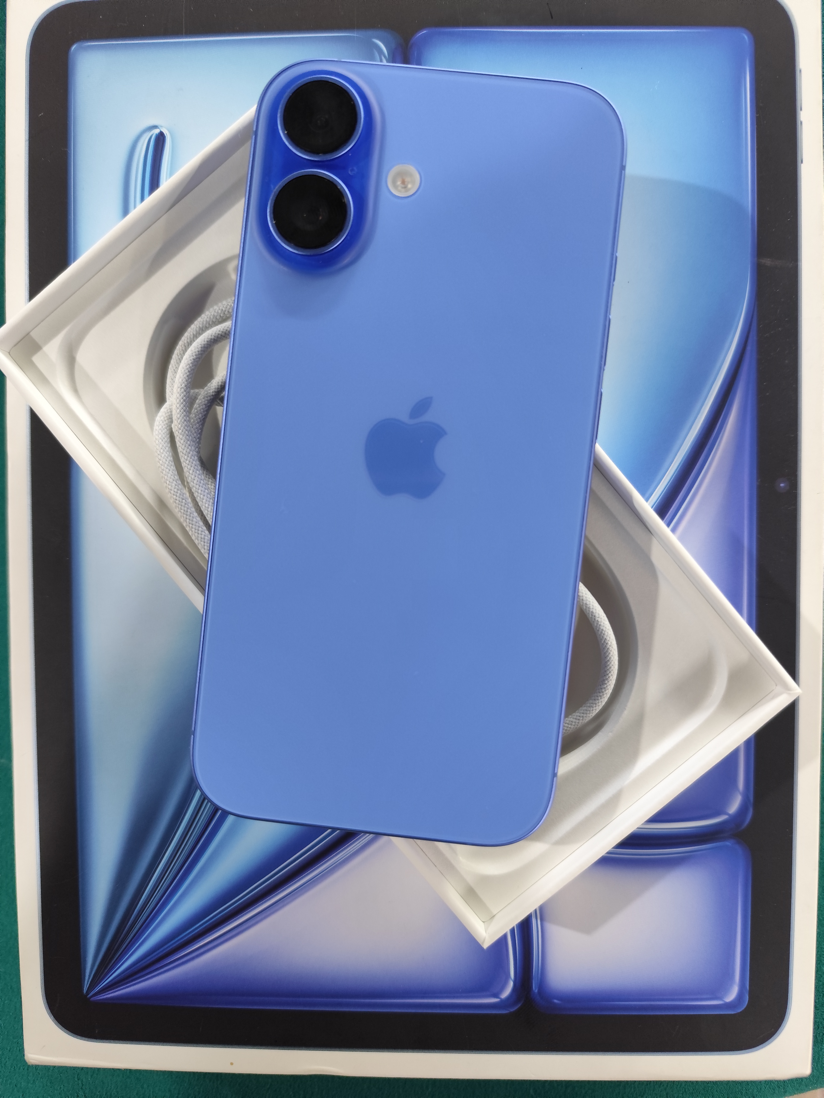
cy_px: 549
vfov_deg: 73.9
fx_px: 730
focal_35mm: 23
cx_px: 412
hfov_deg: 58.9
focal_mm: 6.14
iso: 1000
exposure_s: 1/33.3
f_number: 1.65
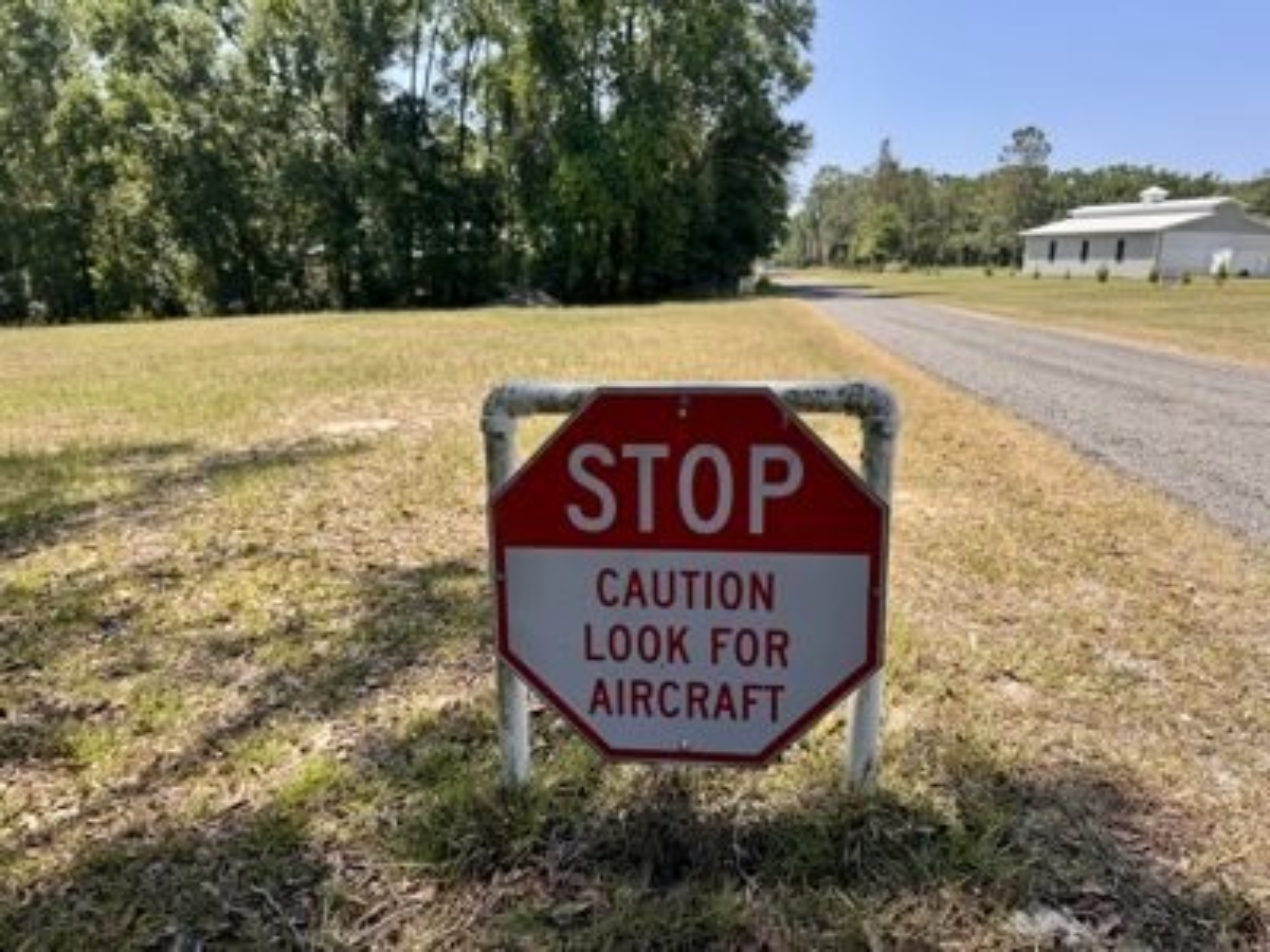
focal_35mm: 24
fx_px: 881
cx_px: 635
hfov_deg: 71.6
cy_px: 476
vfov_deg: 56.8
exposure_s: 1/2415
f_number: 1.78
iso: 80
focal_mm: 6.76
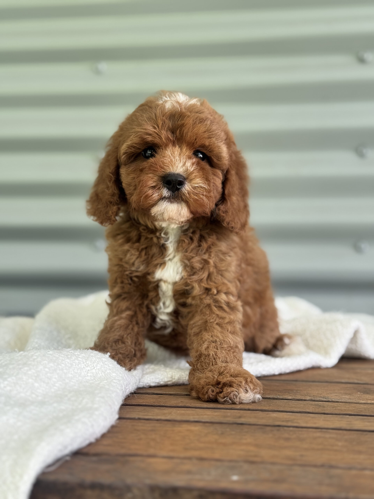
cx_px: 187
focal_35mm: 48
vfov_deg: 39.7
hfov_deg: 30.3
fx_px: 691
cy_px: 250
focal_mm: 6.76
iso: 64
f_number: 1.78
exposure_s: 1/141
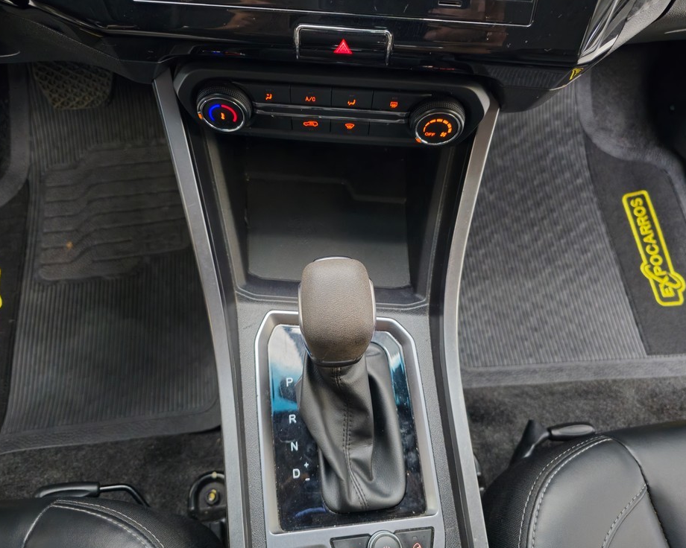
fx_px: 508
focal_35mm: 25
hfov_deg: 68.1
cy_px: 280
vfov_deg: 56.8
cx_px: 336
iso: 800
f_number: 1.7
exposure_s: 1/24
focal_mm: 6.3
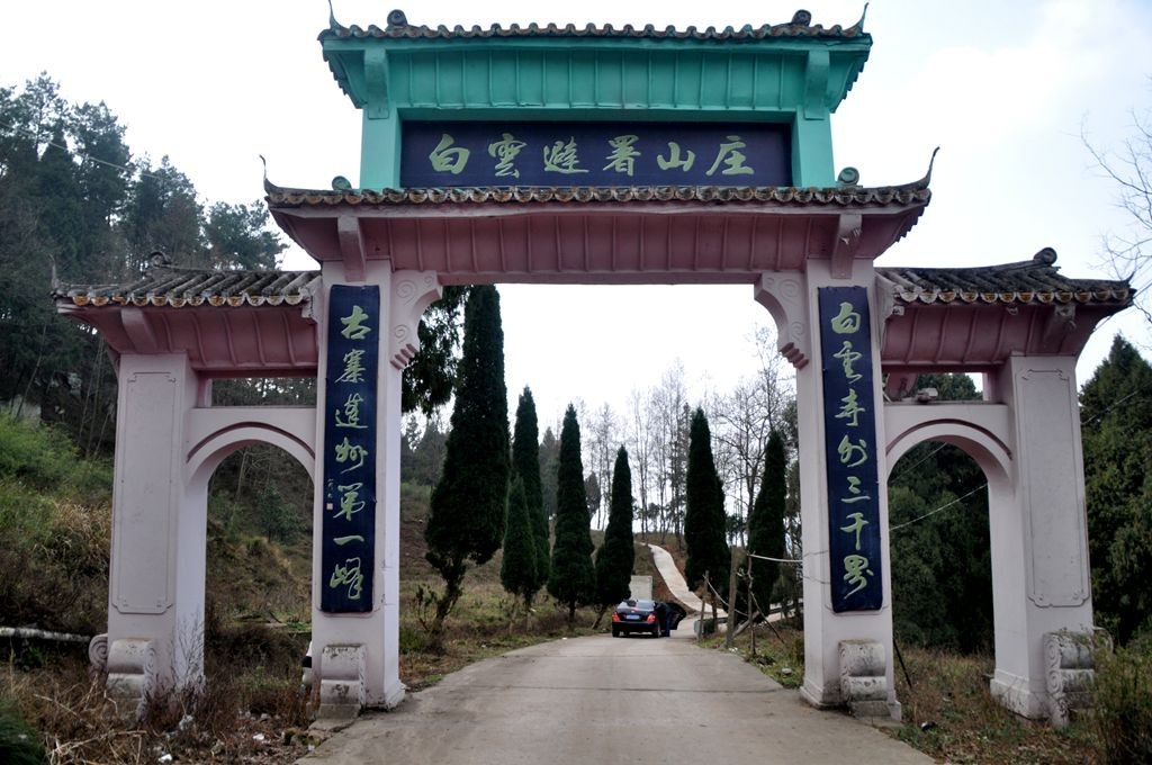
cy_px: 382
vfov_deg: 47.8
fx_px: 863
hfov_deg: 67.4
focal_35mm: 27
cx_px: 576
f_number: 9
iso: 400
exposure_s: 1/320
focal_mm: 18
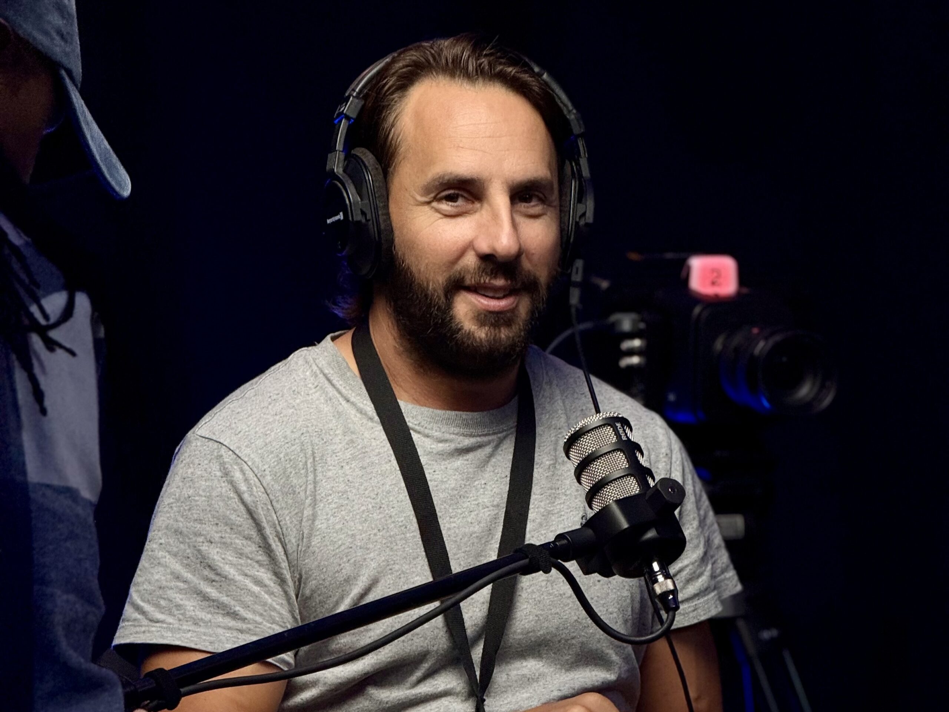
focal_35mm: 120
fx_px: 3290
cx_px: 474
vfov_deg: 12.3
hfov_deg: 16.4
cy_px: 356
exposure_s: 1/99
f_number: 2.8
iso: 100
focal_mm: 15.66
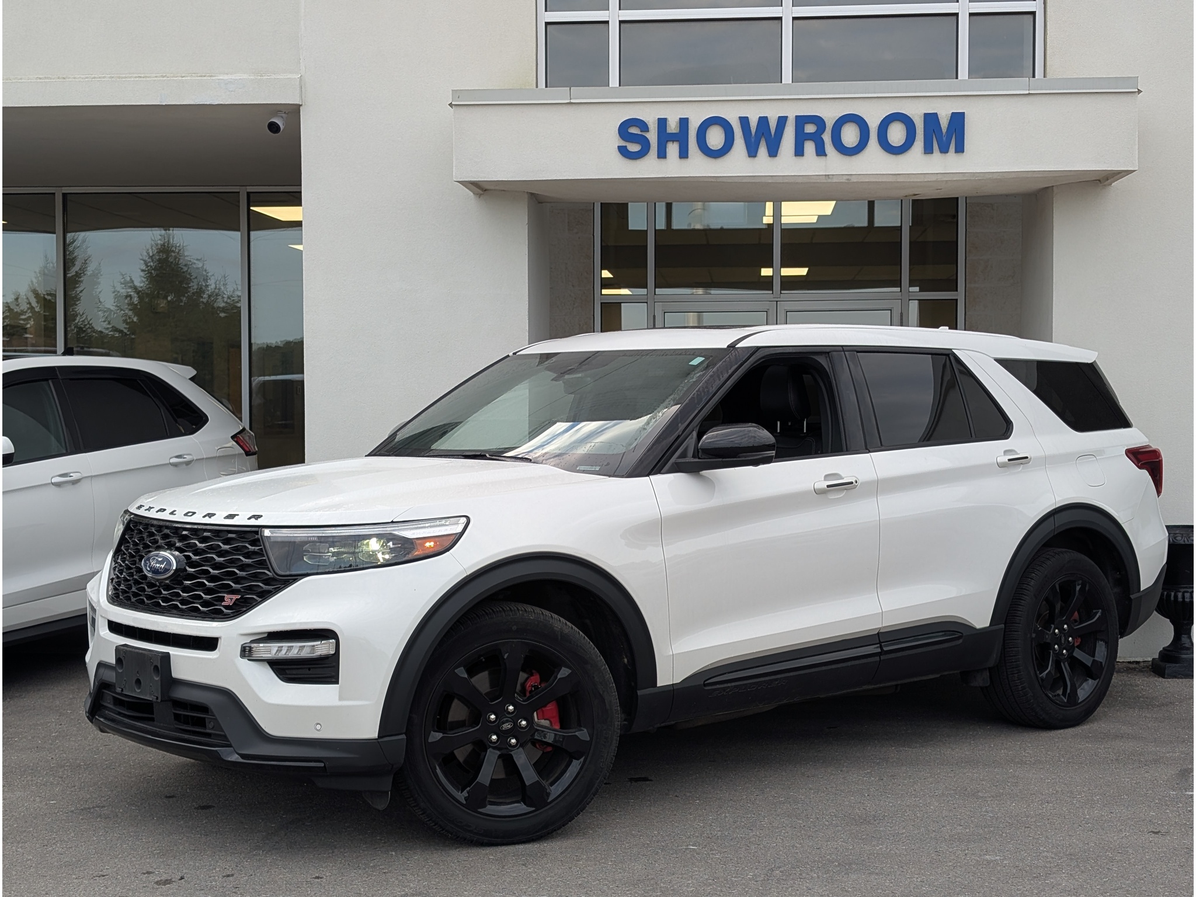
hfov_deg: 38.9
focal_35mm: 49
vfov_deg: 29.7
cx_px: 598
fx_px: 1693
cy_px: 448
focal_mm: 6.9
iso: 21
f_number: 1.68
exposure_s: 1/190
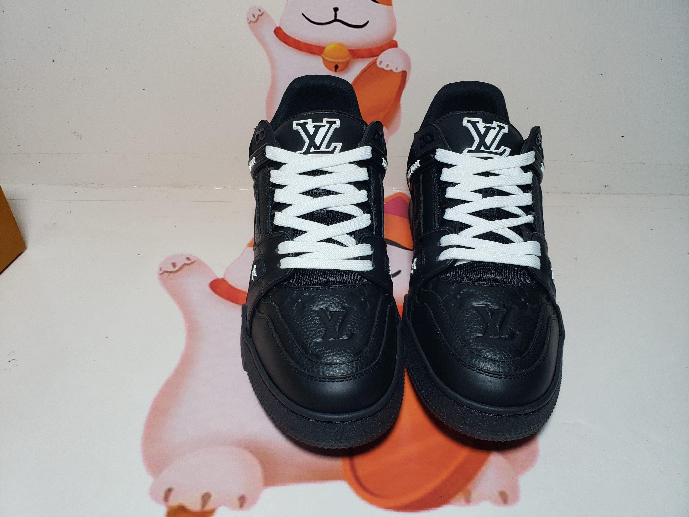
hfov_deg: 67.3
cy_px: 258
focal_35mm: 26
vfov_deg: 53.1
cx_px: 344
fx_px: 518
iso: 50
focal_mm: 4.3
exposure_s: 1/238
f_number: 2.4
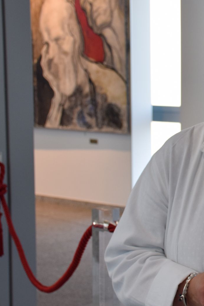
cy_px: 148
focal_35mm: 85
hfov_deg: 15.3
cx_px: 267
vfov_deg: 23.9
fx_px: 723
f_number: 5.6
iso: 400
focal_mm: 27
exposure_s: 1/125
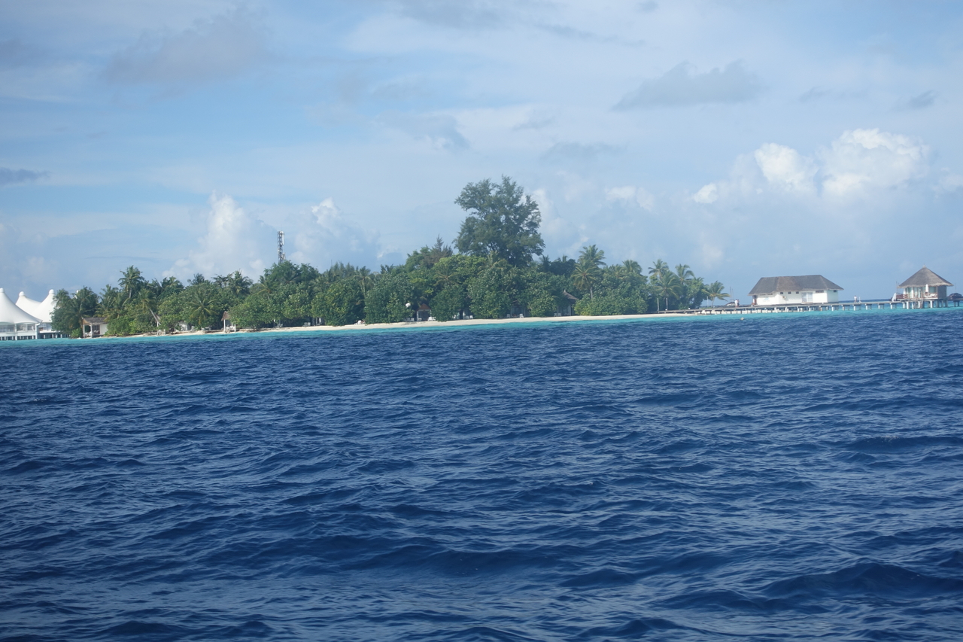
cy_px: 321
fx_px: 1872
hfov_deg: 28.8
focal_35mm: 70
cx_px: 482
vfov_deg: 19.5
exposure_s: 1/160
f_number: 4
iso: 125
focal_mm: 25.7
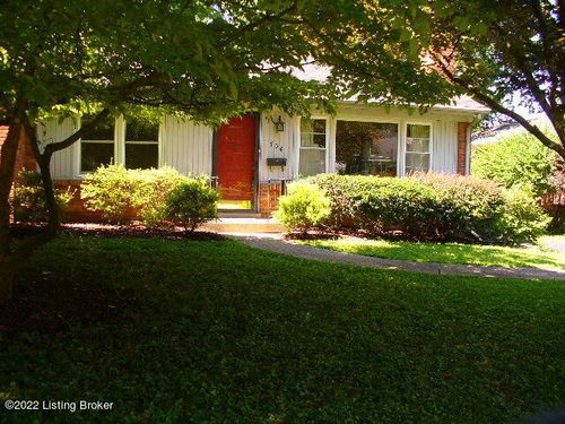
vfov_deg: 38.7
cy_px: 212
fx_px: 604
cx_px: 282
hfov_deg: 50.1
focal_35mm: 37
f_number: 2.8
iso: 80
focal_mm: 6.1
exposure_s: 1/125
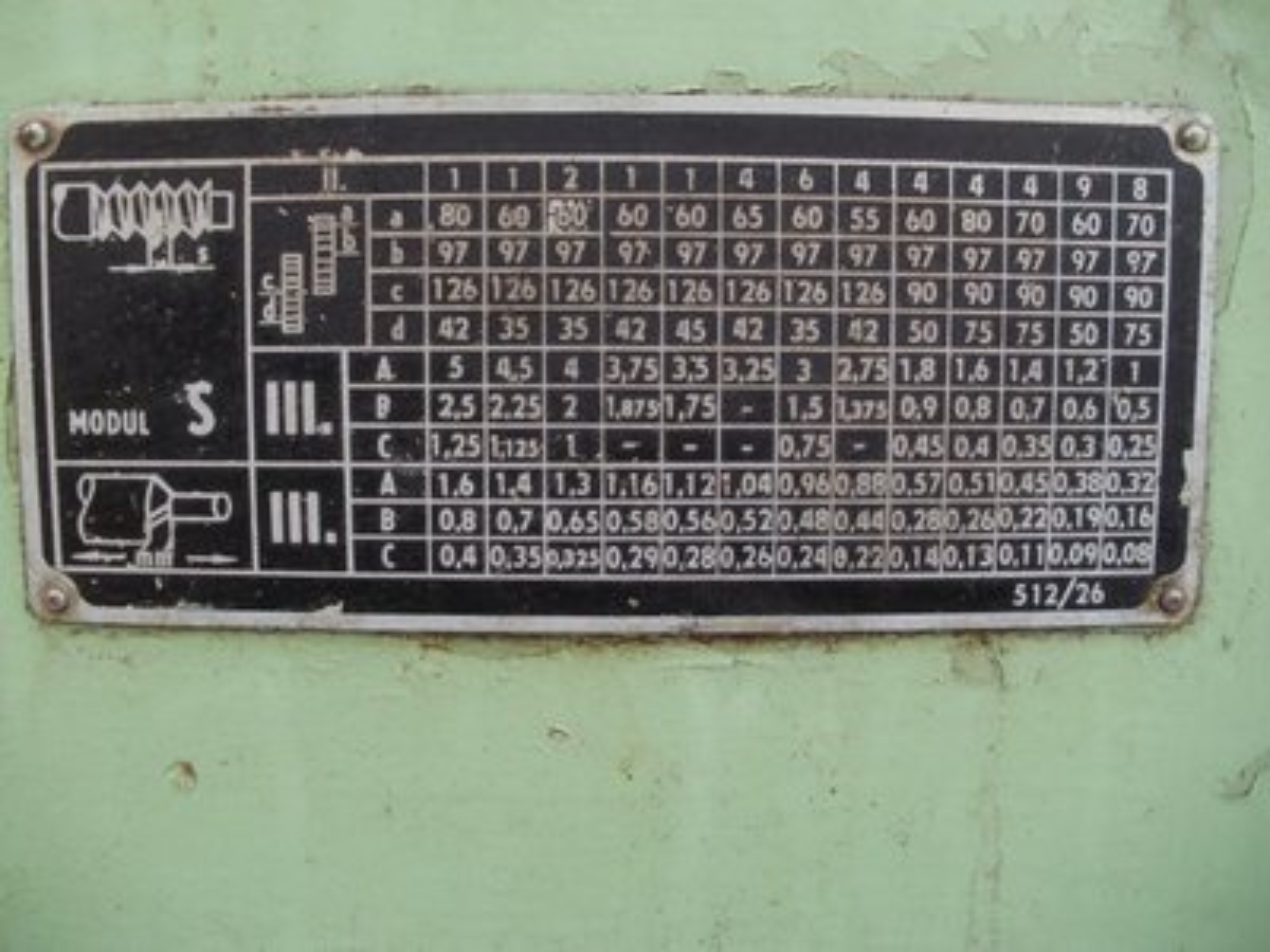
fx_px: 1321
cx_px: 635
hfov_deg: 51.4
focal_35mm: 36
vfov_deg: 39.7
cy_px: 476
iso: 100
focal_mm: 6.3
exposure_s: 1/40
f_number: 3.5
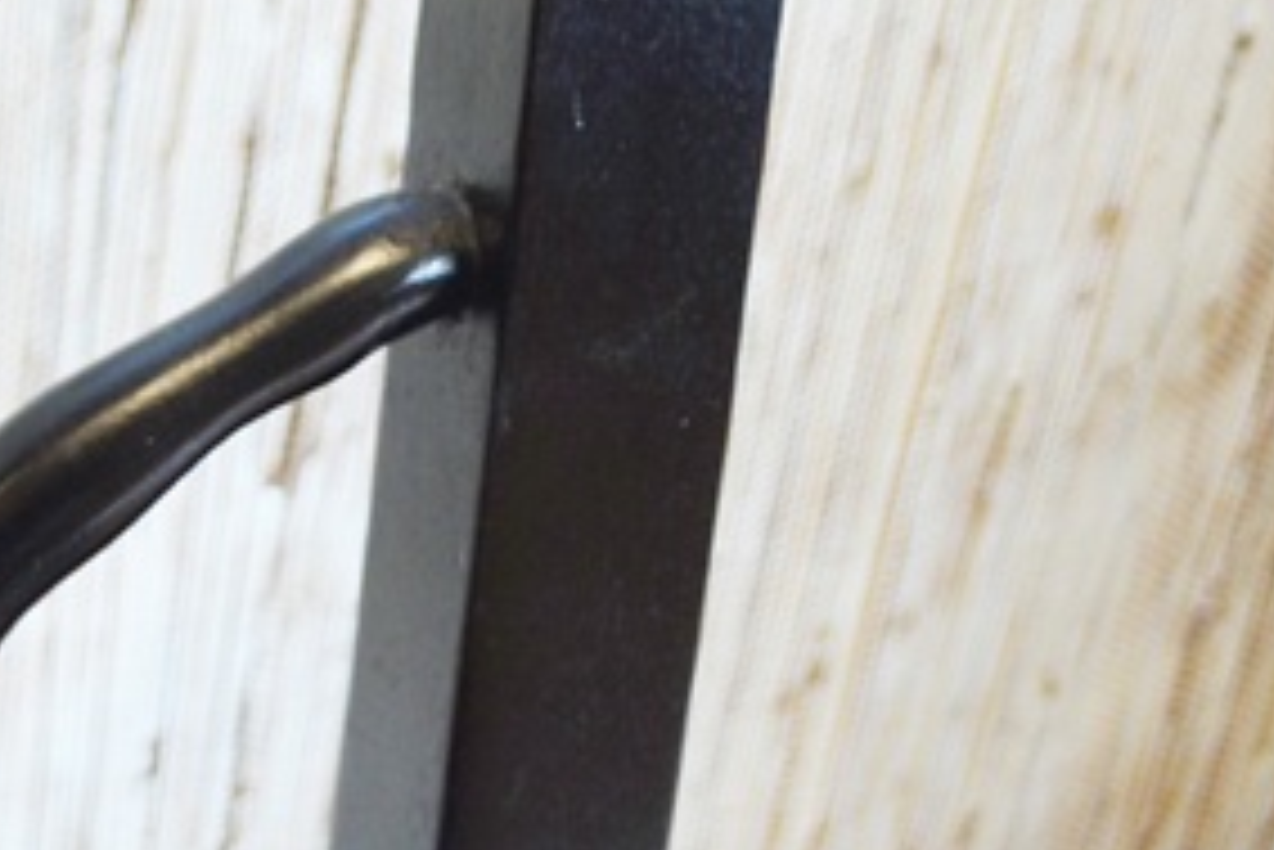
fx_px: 3718
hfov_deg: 17.5
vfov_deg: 12.4
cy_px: -454
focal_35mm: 105
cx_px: -639
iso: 560
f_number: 4
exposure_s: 1/60
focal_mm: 22
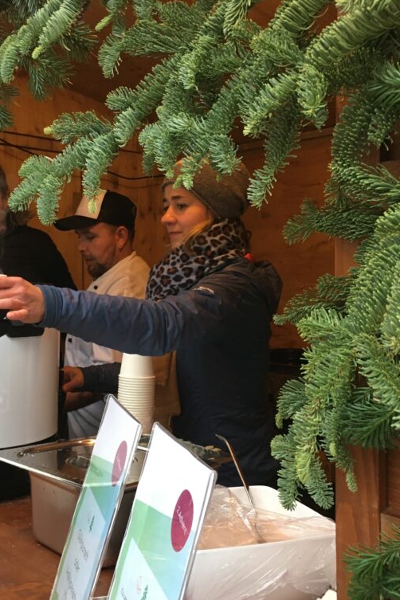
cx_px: 189
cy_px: 299
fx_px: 683
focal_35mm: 41
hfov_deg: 32.6
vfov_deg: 47.4
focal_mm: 4.15
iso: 160
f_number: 2.2
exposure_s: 1/33
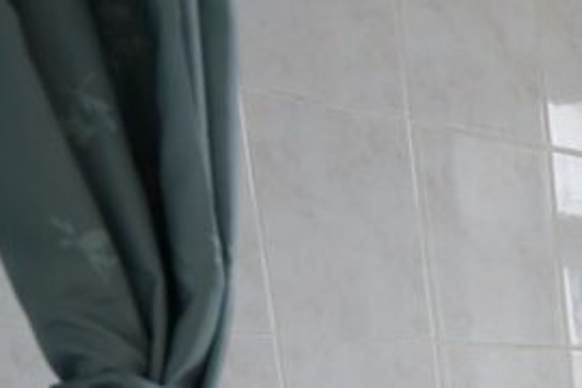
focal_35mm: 80
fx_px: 1293
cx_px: 1084
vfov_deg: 14.4
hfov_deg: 18.8
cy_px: 760
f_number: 5
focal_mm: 18
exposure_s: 1/50
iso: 500
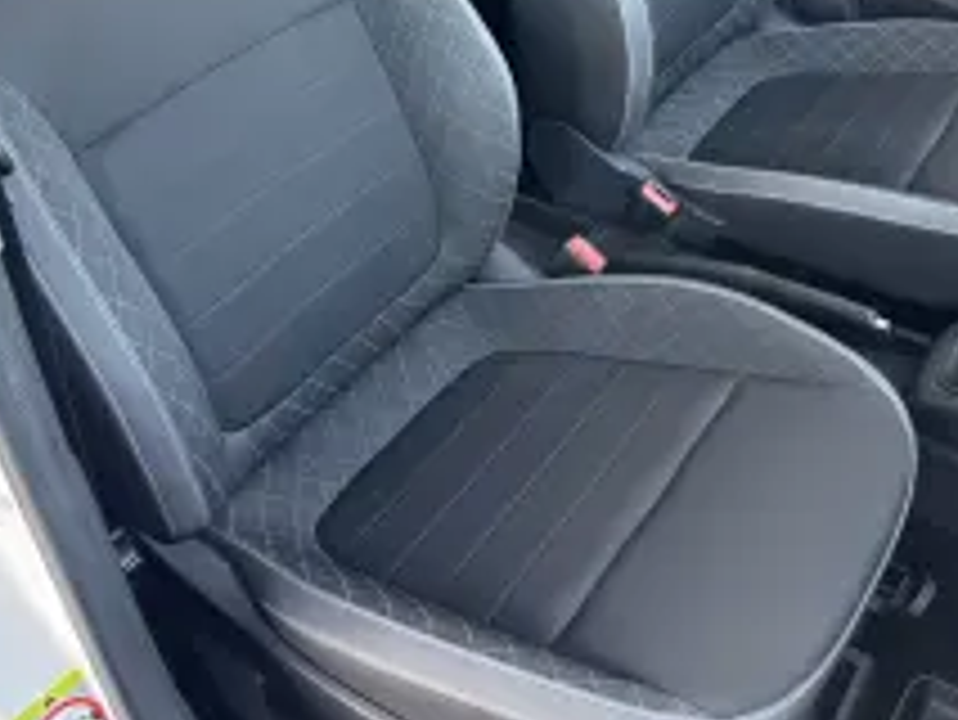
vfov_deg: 32.3
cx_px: 553
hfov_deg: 42.8
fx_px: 1218
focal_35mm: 44
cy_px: 180
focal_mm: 5.96
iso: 160
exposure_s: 1/60
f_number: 1.6
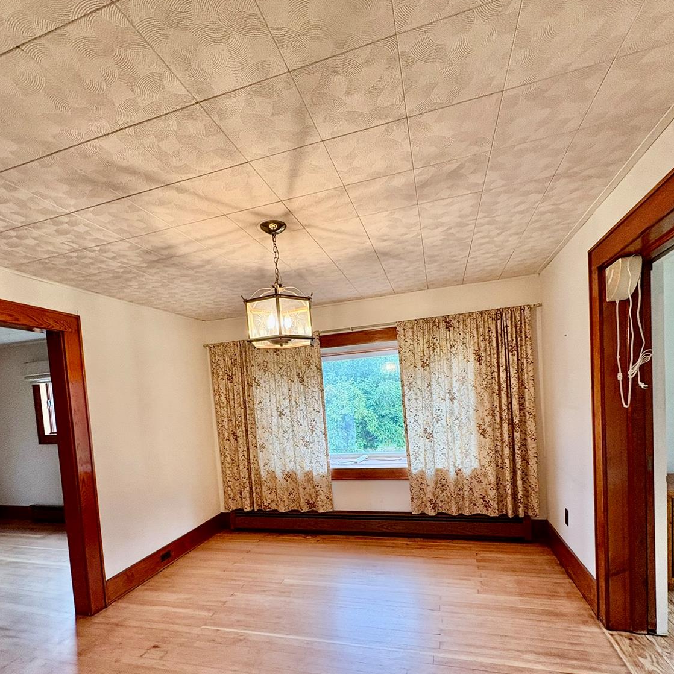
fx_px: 374
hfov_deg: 84.0
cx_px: 337
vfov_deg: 82.5
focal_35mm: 17
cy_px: 417
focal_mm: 2.22
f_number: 2.2
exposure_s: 1/120
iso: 200
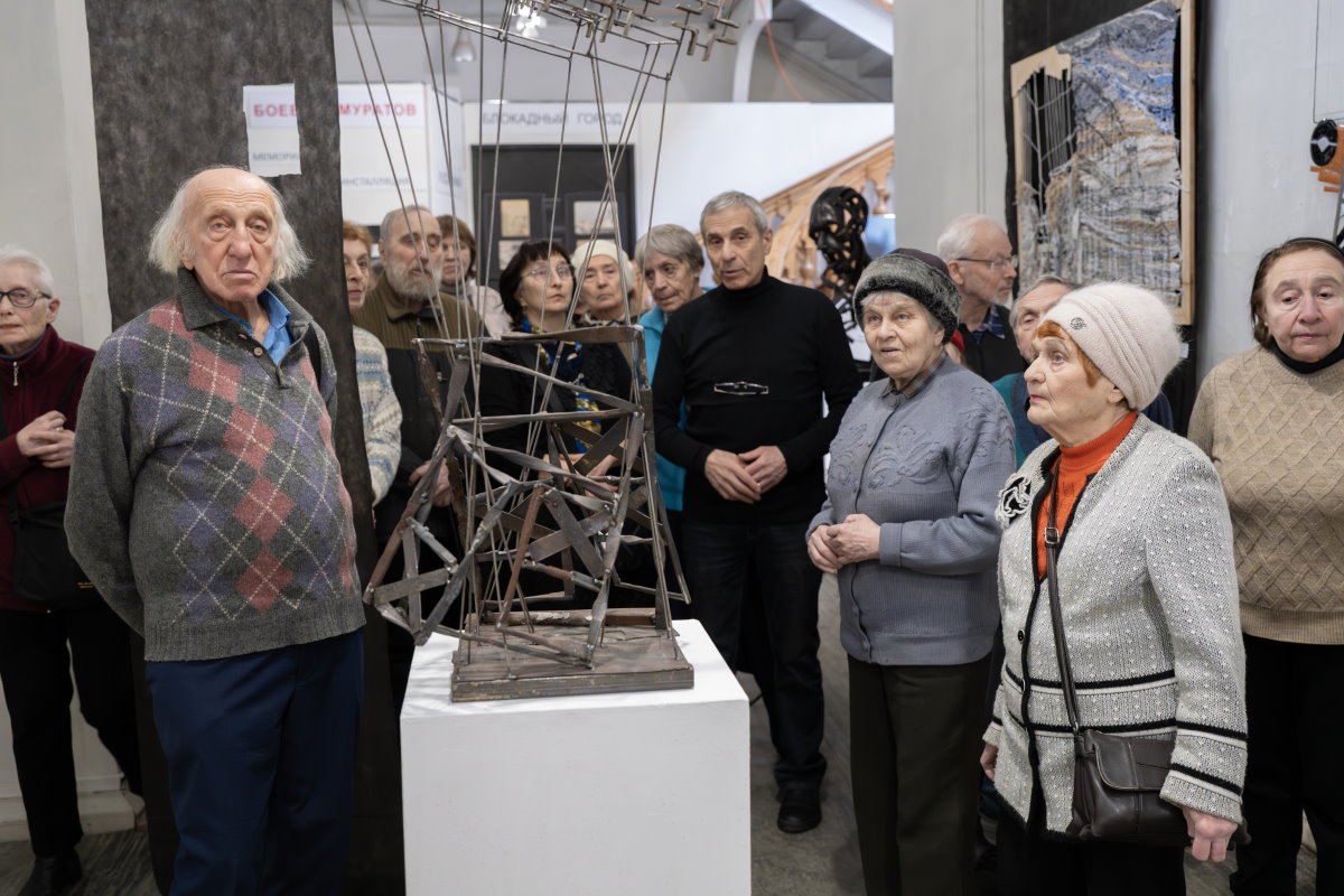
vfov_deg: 36.9
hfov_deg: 53.1
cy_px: 448
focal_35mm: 36
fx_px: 1344
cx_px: 672
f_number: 4
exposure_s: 1/100
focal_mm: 36
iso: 6400
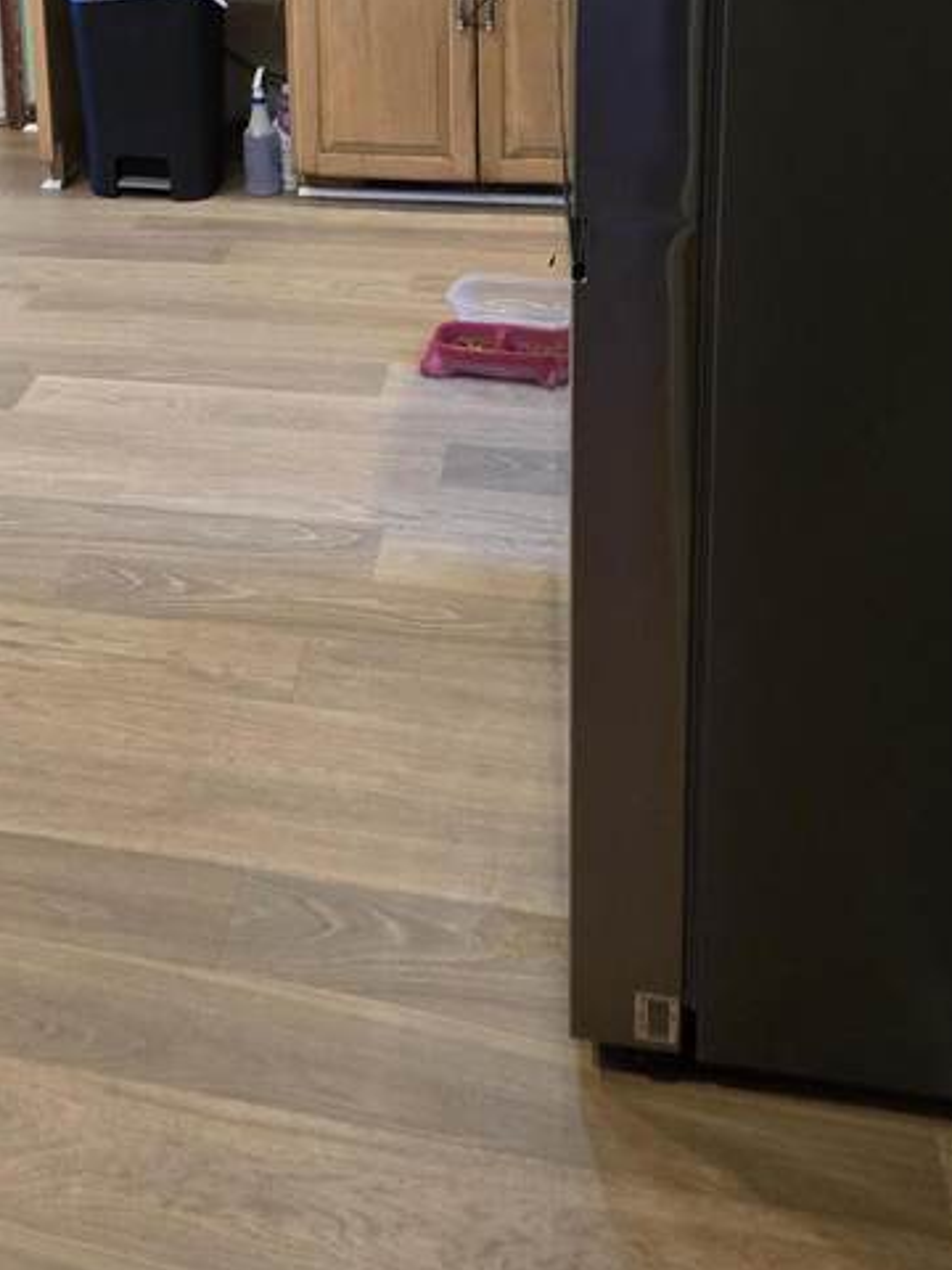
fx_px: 1687
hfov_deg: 30.1
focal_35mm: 46
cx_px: 82
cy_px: 69
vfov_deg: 37.8
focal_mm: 5.4
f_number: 1.8
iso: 500
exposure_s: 1/60
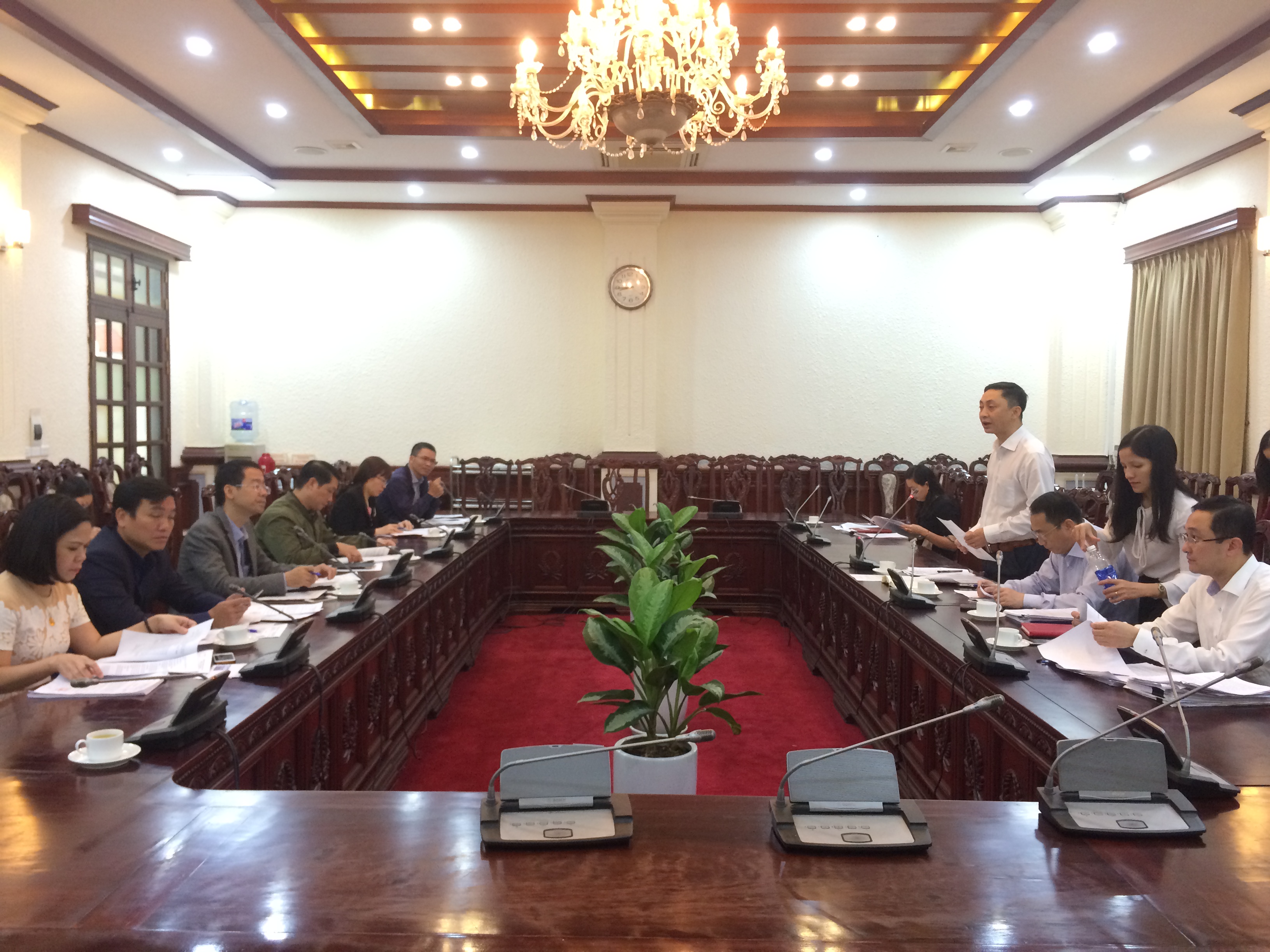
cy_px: 476
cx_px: 635
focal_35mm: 29
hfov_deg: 61.7
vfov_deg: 48.2
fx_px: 1064
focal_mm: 4.15
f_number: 2.2
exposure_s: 1/33
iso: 200
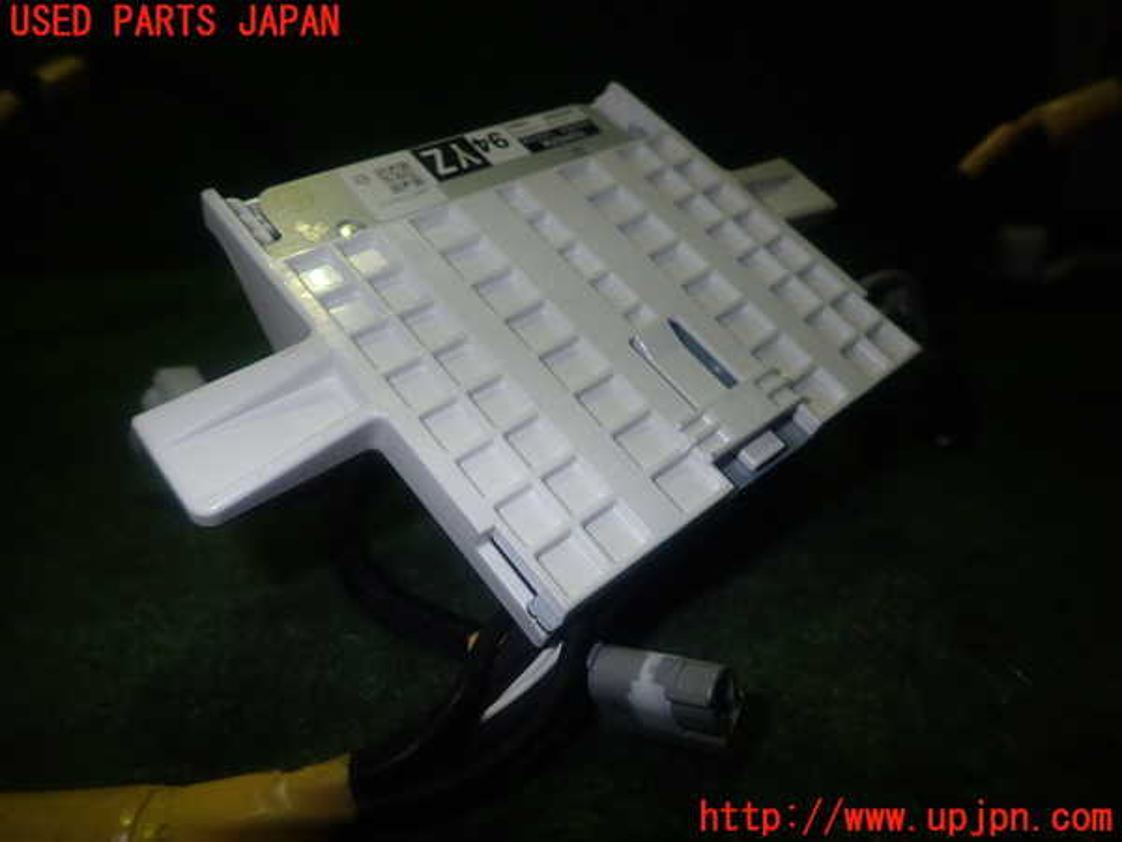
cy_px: 421
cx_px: 561
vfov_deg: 54.9
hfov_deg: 69.4
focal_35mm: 25
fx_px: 810
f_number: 5.6
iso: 200
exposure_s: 1/30
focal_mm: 4.5
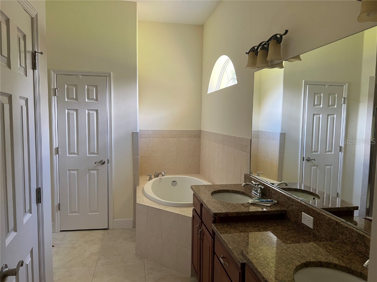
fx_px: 283
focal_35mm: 26
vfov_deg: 53.1
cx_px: 188
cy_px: 141
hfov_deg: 67.3
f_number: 1.5
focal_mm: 5.7
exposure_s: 1/87
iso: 125
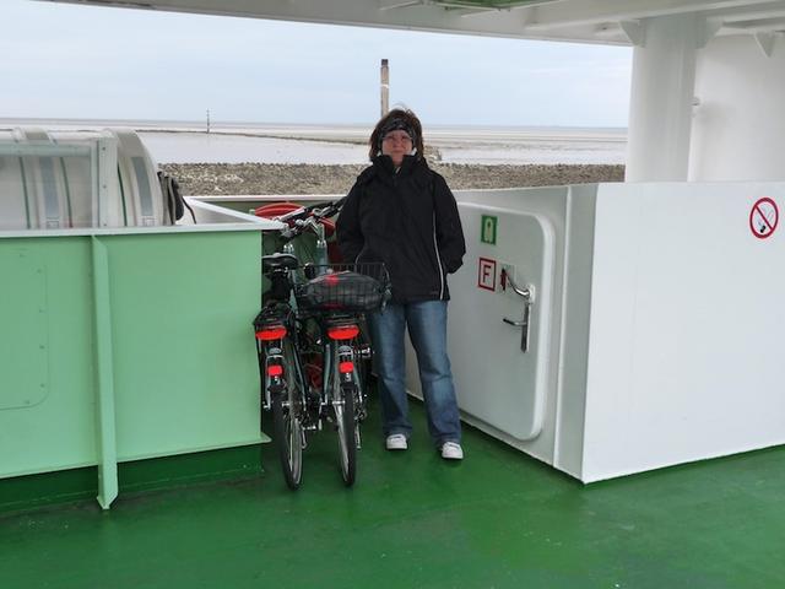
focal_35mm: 43
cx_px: 392
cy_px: 294
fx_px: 975
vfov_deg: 33.6
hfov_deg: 43.9
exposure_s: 1/50
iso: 160
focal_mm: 7.1
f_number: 4
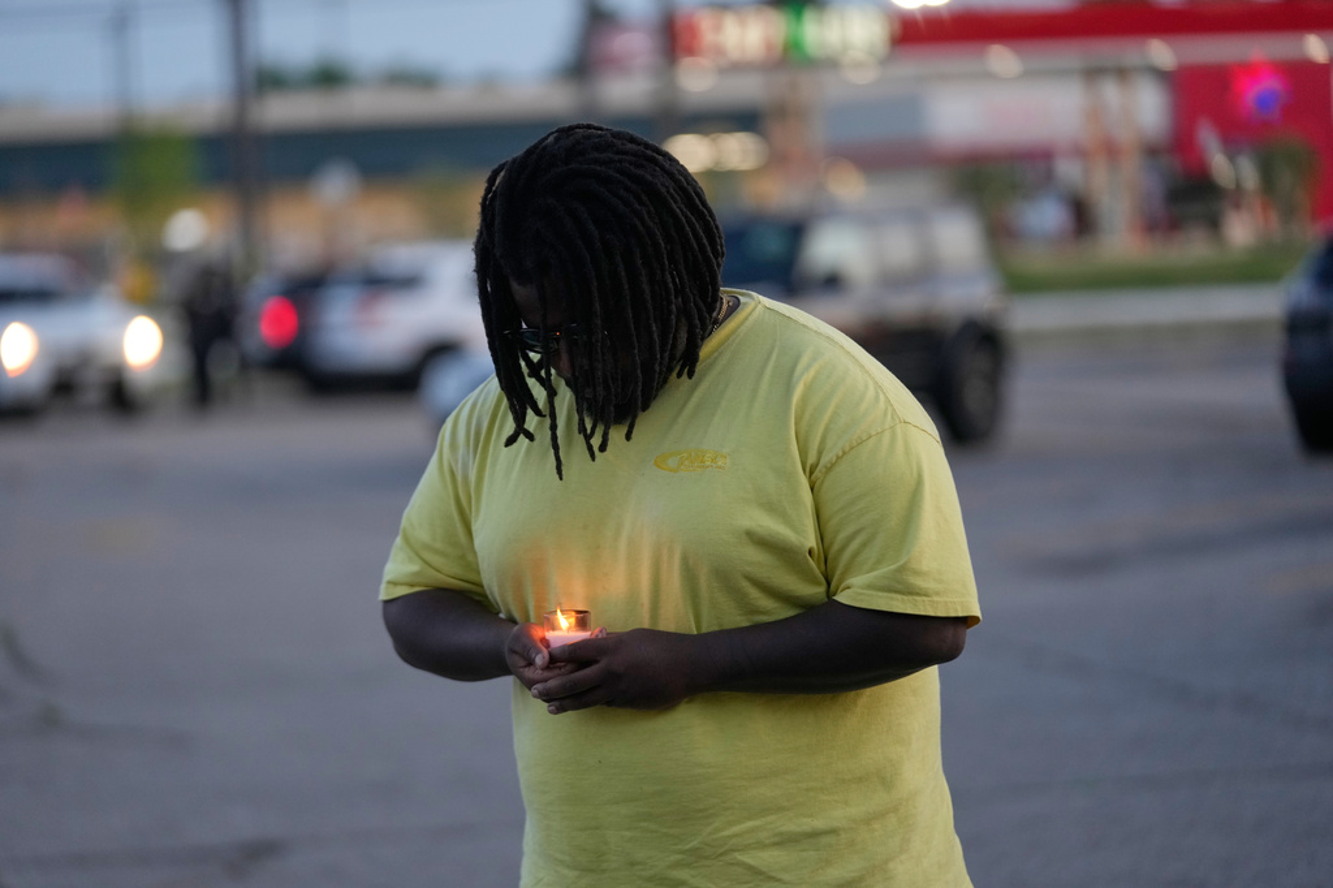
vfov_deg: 10.4
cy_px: 444
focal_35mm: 132
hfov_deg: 15.5
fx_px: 4886
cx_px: 666
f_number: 2.8
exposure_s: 1/400
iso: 1000
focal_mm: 132
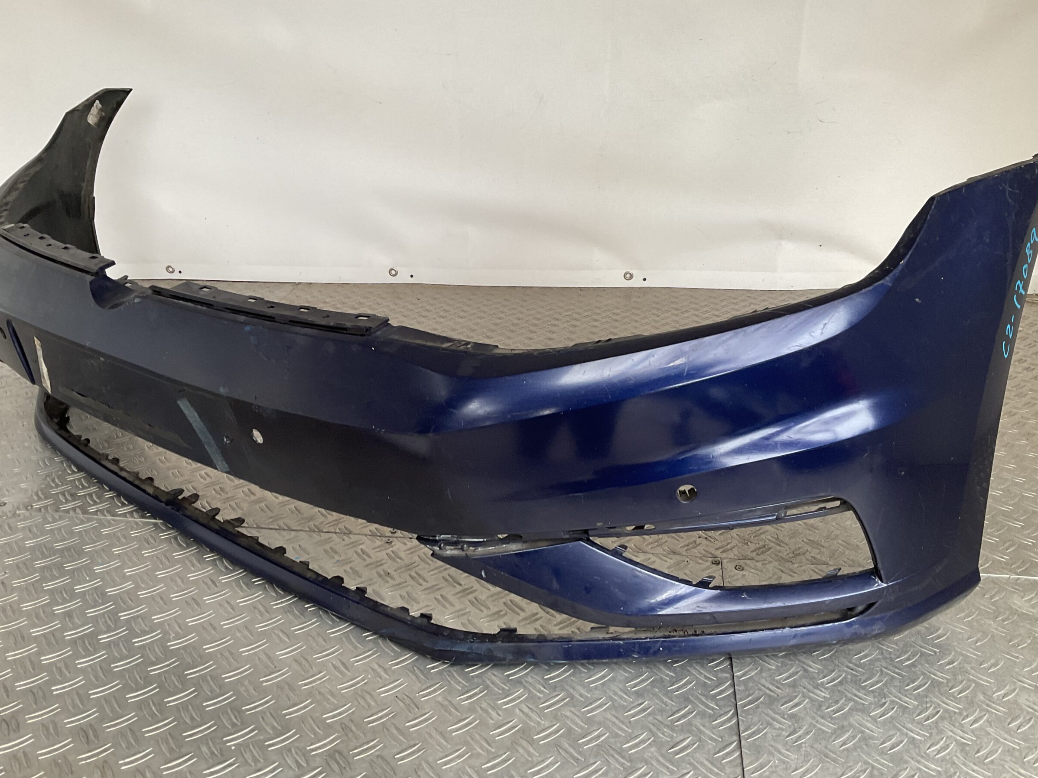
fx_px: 930
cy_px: 407
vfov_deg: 45.4
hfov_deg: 58.3
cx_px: 504
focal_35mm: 31
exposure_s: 1/50
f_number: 1.8
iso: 50
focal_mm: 3
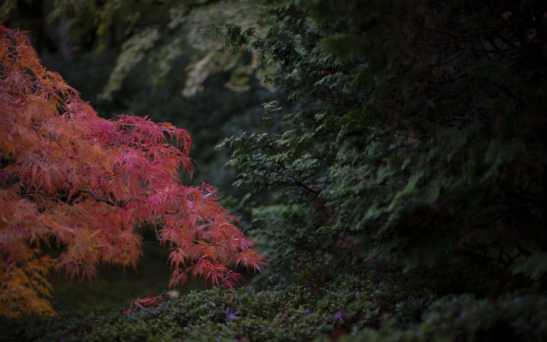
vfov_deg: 25.3
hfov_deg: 39.6
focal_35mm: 51
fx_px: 760
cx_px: 273
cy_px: 172
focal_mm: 50
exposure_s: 1/2000
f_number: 1.3
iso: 400
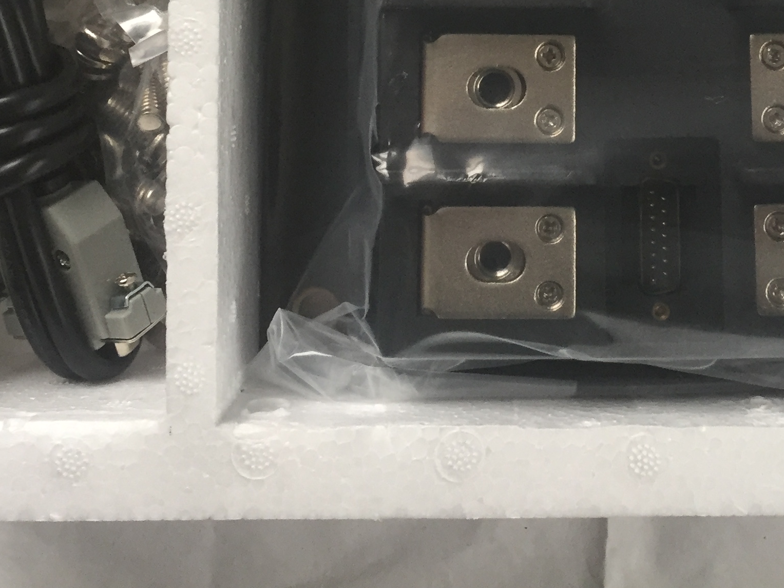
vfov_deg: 22.5
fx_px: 1404
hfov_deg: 30.9
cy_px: -39
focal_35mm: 62
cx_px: 532
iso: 125
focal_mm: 4.15
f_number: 2.2
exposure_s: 1/33
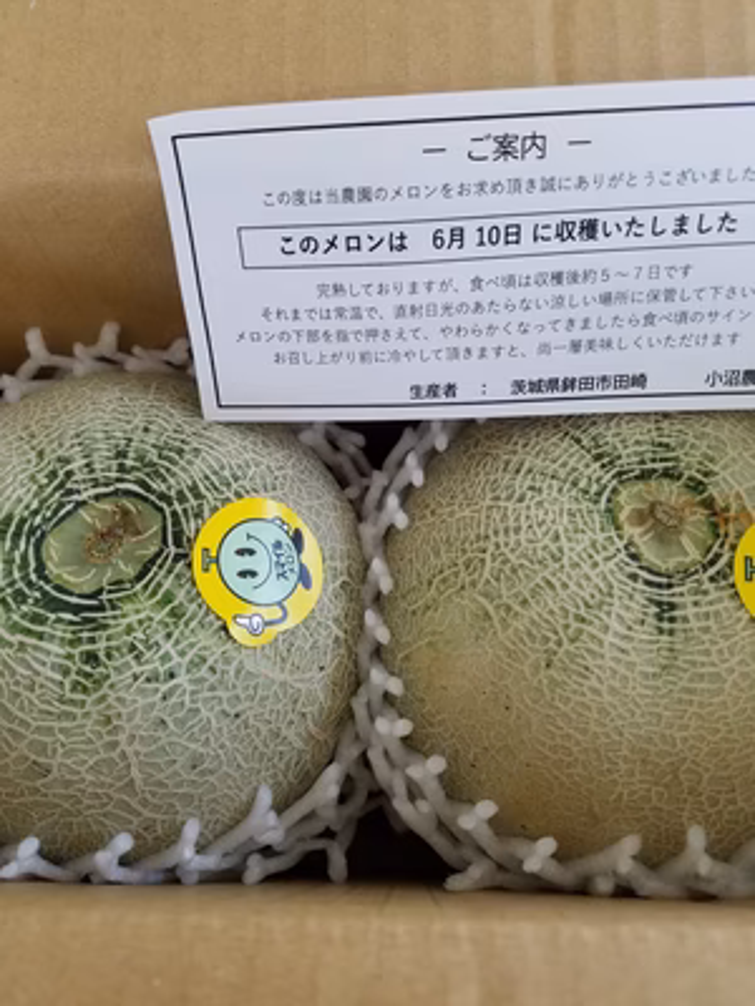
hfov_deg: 53.1
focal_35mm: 26
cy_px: 503
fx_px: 756
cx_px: 378
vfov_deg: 67.3
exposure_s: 1/50
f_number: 1.7
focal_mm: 4.2
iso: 200
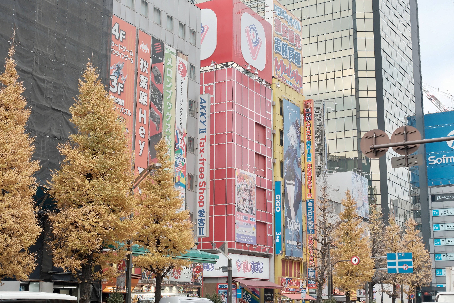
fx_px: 631
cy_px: 152
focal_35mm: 50
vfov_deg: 27.0
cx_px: 227
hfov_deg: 39.6
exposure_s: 1/60
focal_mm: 33
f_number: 4
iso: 125
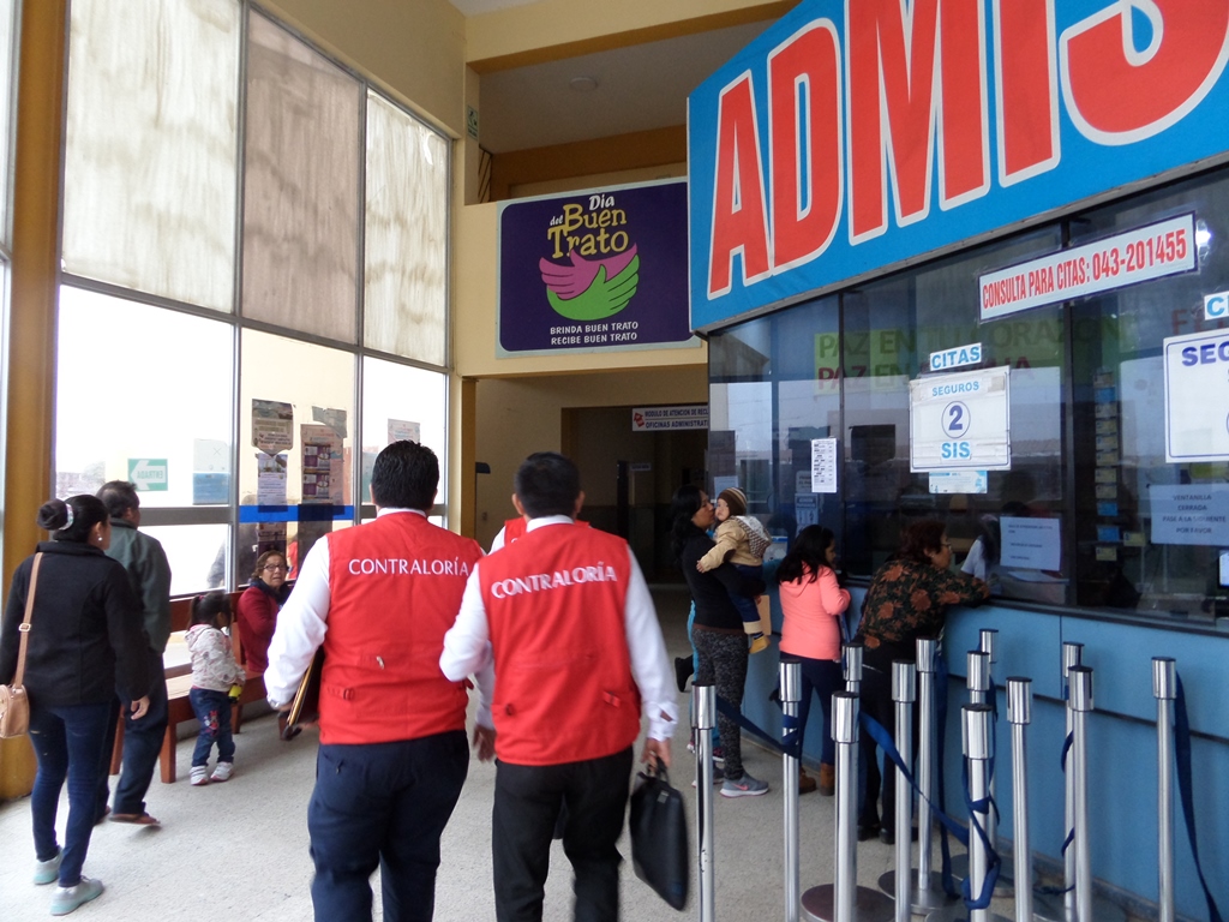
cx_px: 614
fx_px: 852
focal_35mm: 24
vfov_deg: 56.8
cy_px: 461
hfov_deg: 71.6
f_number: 3.2
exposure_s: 1/30
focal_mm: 4
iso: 160
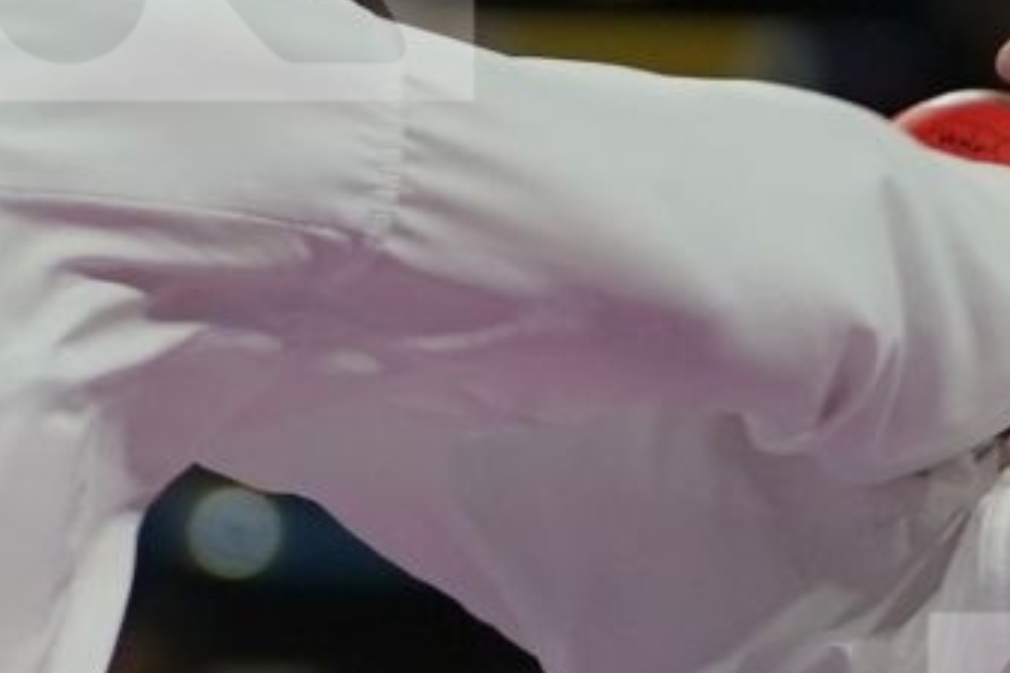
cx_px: 197
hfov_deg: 1.9
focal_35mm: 1114
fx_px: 31251
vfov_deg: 1.2
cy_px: 884
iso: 1250
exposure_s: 1/1000
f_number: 2.8
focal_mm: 140
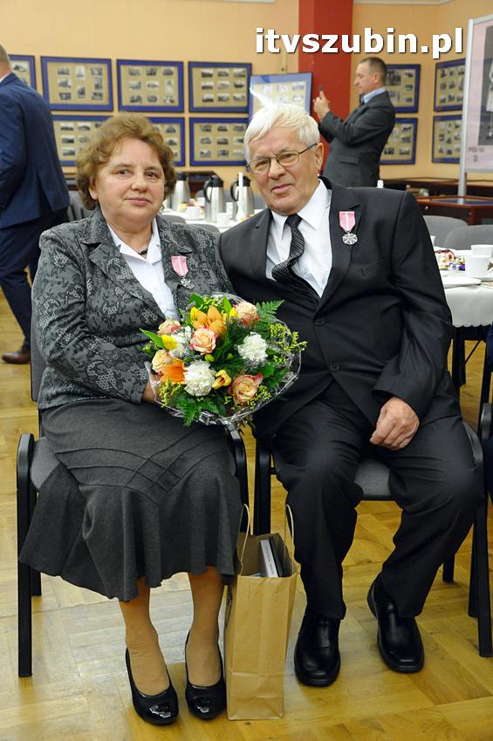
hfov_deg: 26.4
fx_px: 1050
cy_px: 370
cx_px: 246
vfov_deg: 38.9
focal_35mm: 51
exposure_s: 1/80
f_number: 5.6
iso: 2500
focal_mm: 34
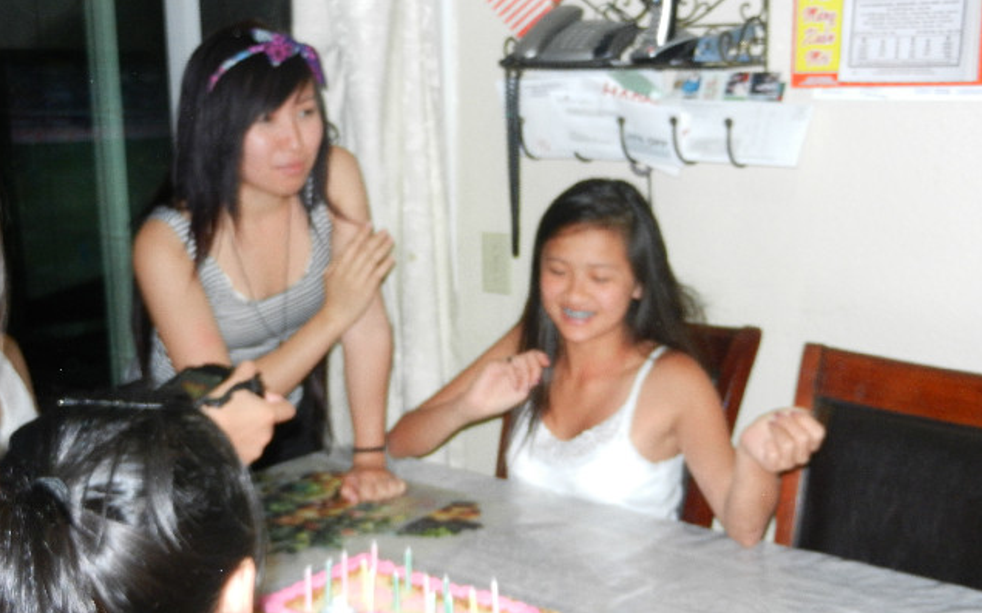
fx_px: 1284
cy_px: 330
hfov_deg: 41.8
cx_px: 489
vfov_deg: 26.8
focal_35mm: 48
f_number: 4.2
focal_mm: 8.2
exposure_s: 1/30
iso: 450
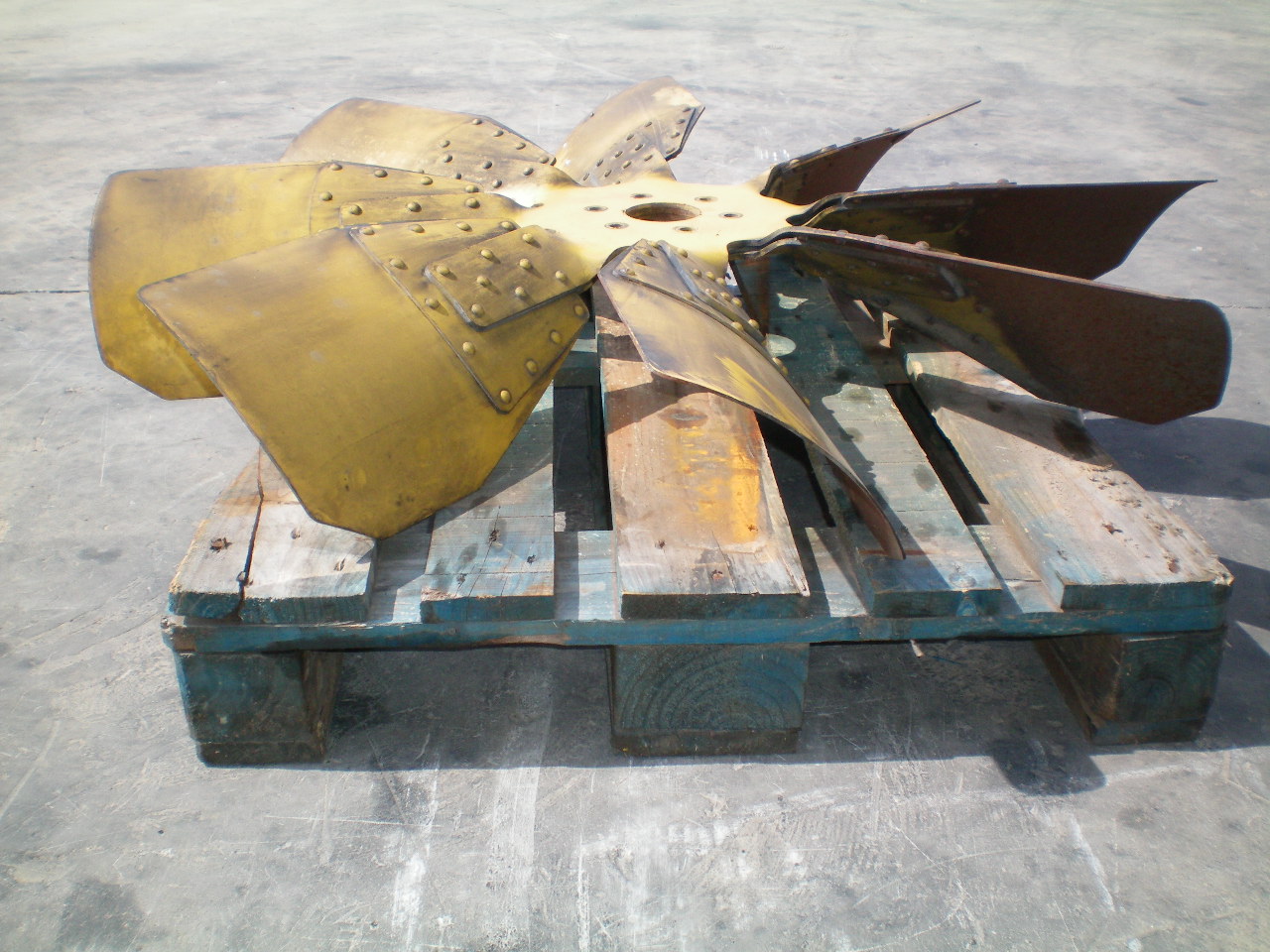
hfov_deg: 49.0
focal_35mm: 38
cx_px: 635
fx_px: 1394
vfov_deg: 37.7
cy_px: 476
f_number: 4.6
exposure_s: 1/400
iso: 64
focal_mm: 6.3
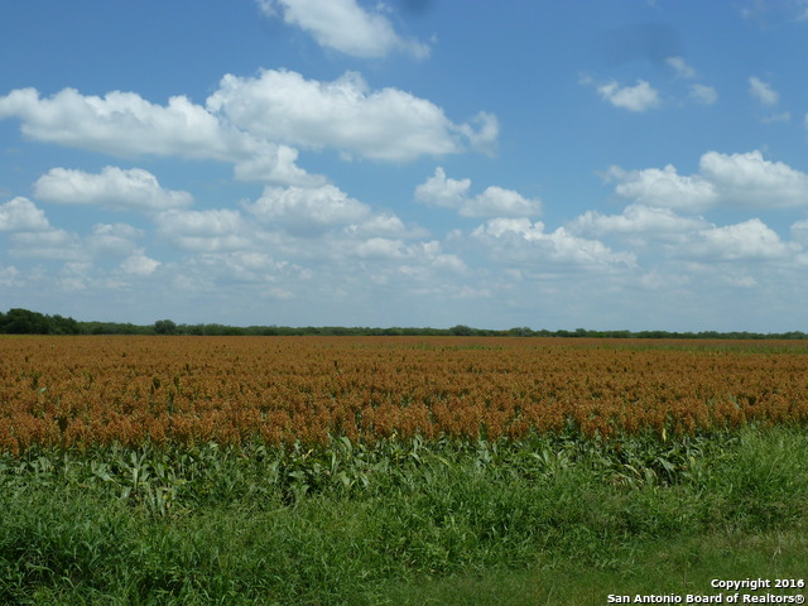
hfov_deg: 42.9
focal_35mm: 44
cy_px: 303
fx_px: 1027
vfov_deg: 32.9
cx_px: 404
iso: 80
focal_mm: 7.3
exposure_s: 1/500
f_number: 5.6
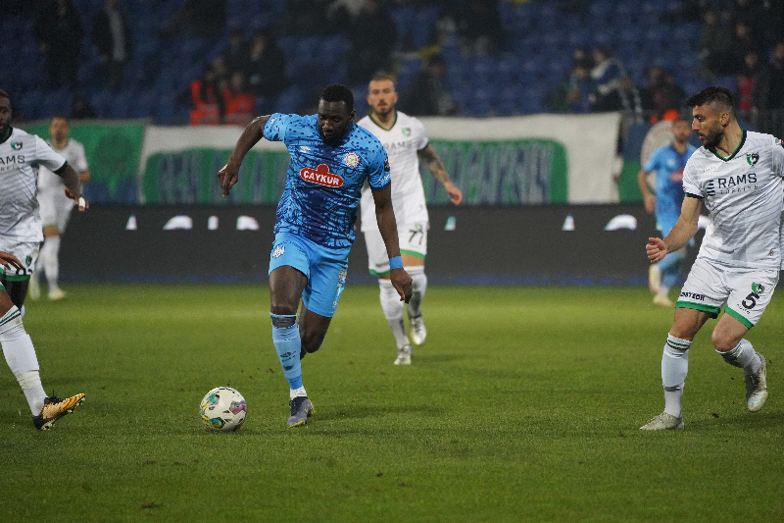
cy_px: 262
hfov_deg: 5.2
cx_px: 392
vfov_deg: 3.4
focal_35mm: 400
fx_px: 8709
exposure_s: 1/2000
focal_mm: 400
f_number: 5.6
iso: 10000
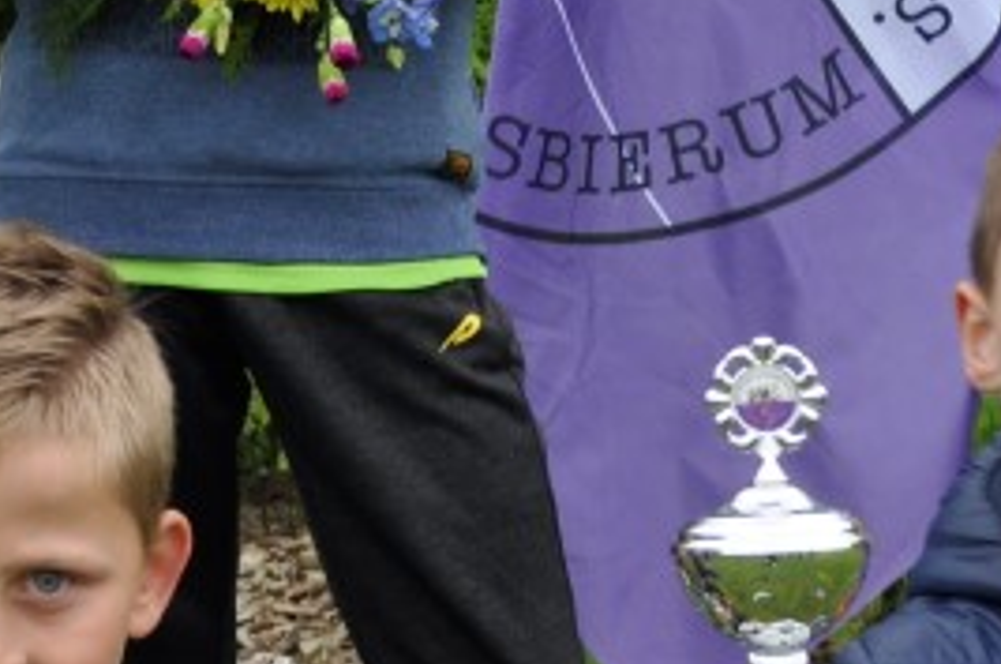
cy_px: -203
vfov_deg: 8.0
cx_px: 454
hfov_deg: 12.2
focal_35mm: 169
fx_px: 4691
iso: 200
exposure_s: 1/125
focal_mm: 26
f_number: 5.6
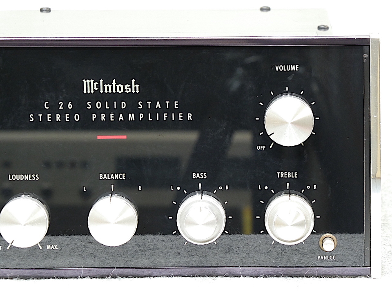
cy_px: 147
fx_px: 3001
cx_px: 196
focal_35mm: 265
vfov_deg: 5.6
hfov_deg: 7.5
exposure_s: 1/1.3
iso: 200
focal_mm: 47.5
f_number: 5.6
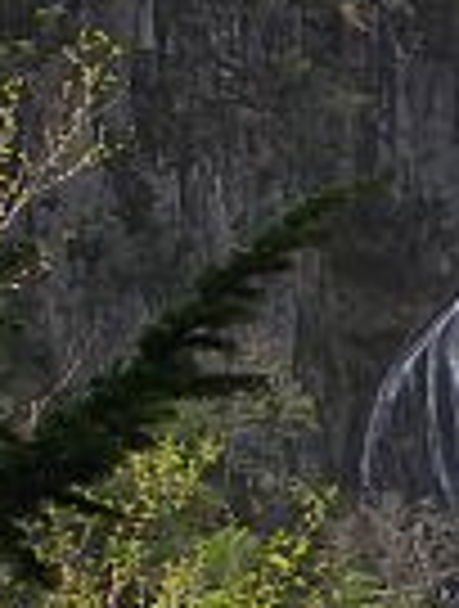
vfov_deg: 12.6
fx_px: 2745
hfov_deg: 8.8
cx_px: 1040
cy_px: 360
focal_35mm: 156
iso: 100
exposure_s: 1/60
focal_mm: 8.7
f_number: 11
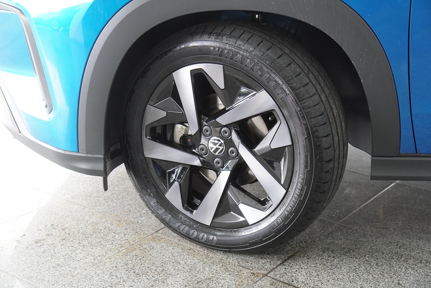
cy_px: 144
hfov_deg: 31.9
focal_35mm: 63
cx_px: 216
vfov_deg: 21.6
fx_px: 754
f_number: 3.5
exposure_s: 1/160
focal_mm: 42
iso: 1600
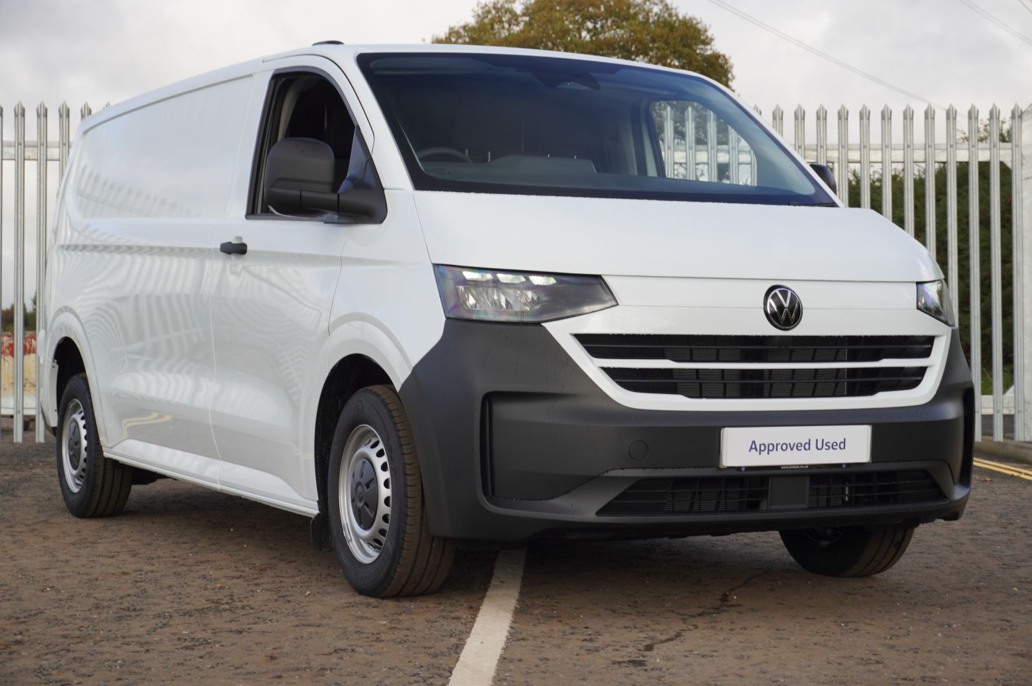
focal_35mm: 69
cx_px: 516
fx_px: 1976
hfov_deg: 29.3
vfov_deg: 19.7
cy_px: 343
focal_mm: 46
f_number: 6.7
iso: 100
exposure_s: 1/90
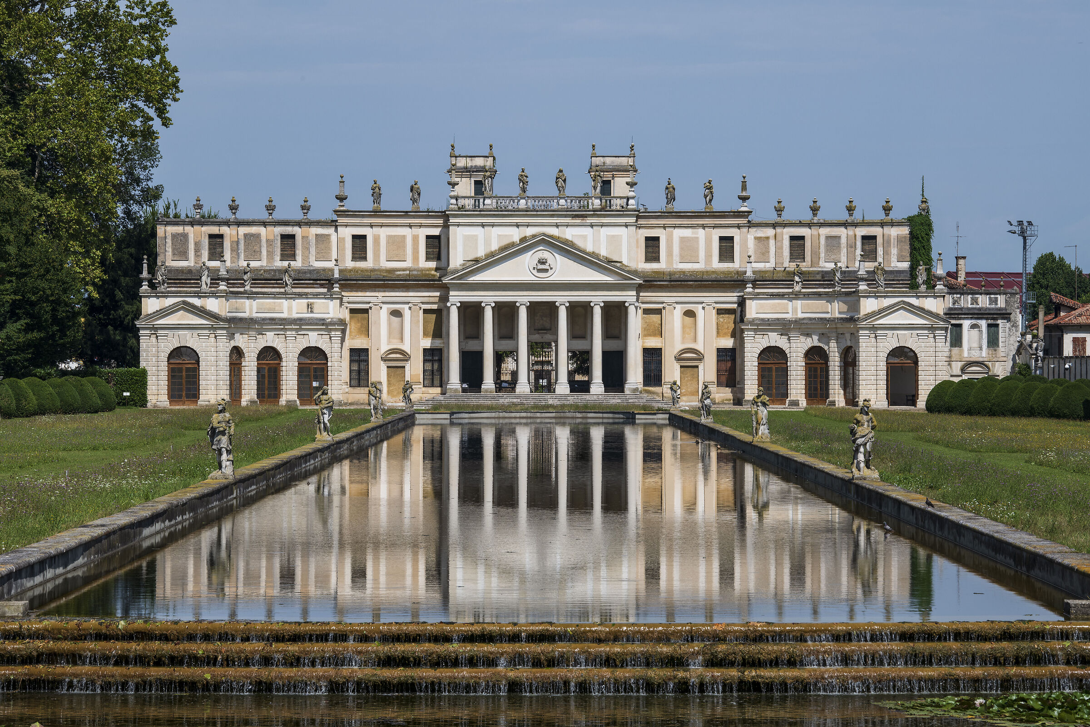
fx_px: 4087
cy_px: 364
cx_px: 545
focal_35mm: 135
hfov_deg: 15.2
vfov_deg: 10.2
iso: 100
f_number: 14
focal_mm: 135
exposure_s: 1/160
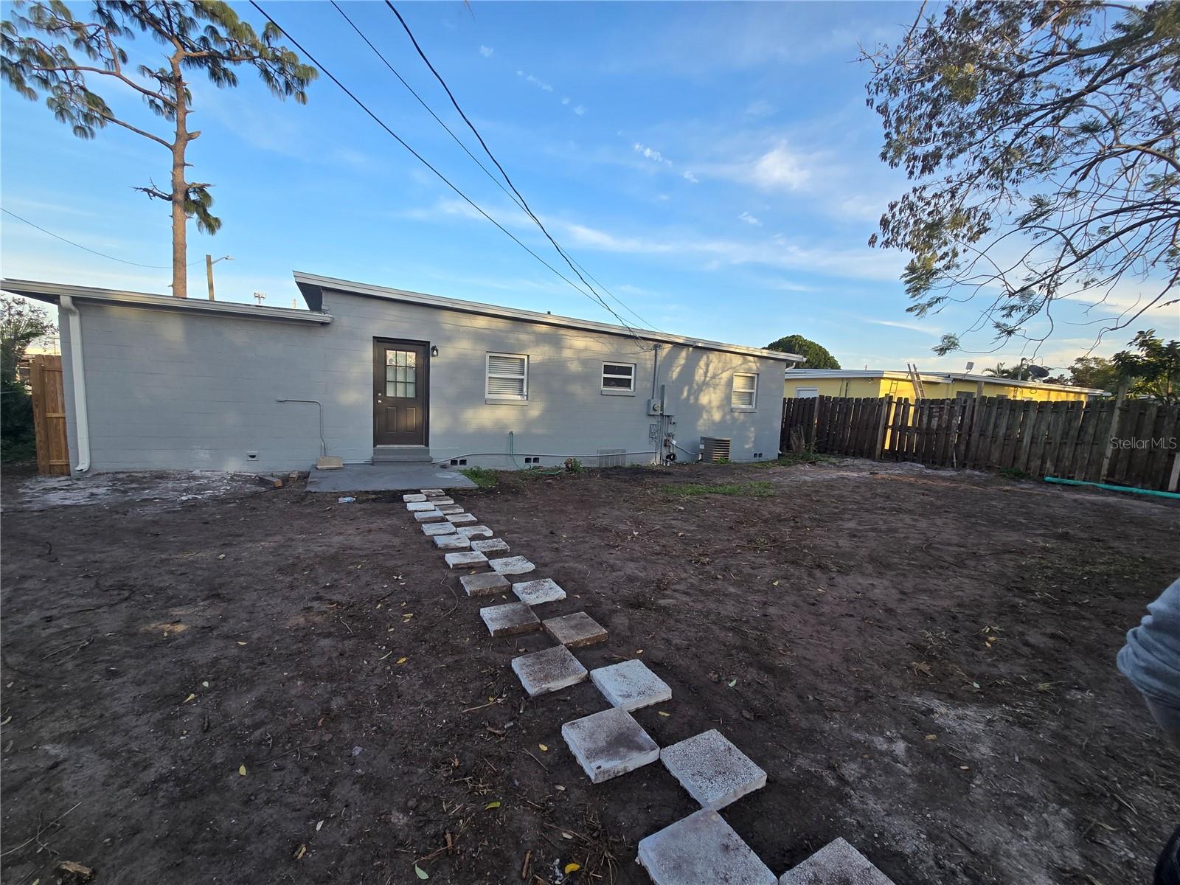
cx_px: 590
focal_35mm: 13
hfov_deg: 106.2
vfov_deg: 89.9
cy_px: 442
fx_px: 443
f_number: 2.2
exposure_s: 1/619
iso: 50
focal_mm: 2.2
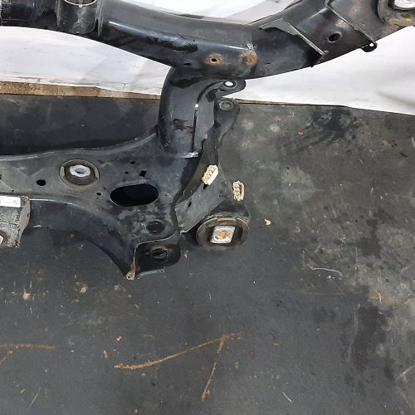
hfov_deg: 29.7
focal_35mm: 53
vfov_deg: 31.3
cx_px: -12
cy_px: 75
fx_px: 719
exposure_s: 1/50
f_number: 2
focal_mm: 4.6
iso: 400
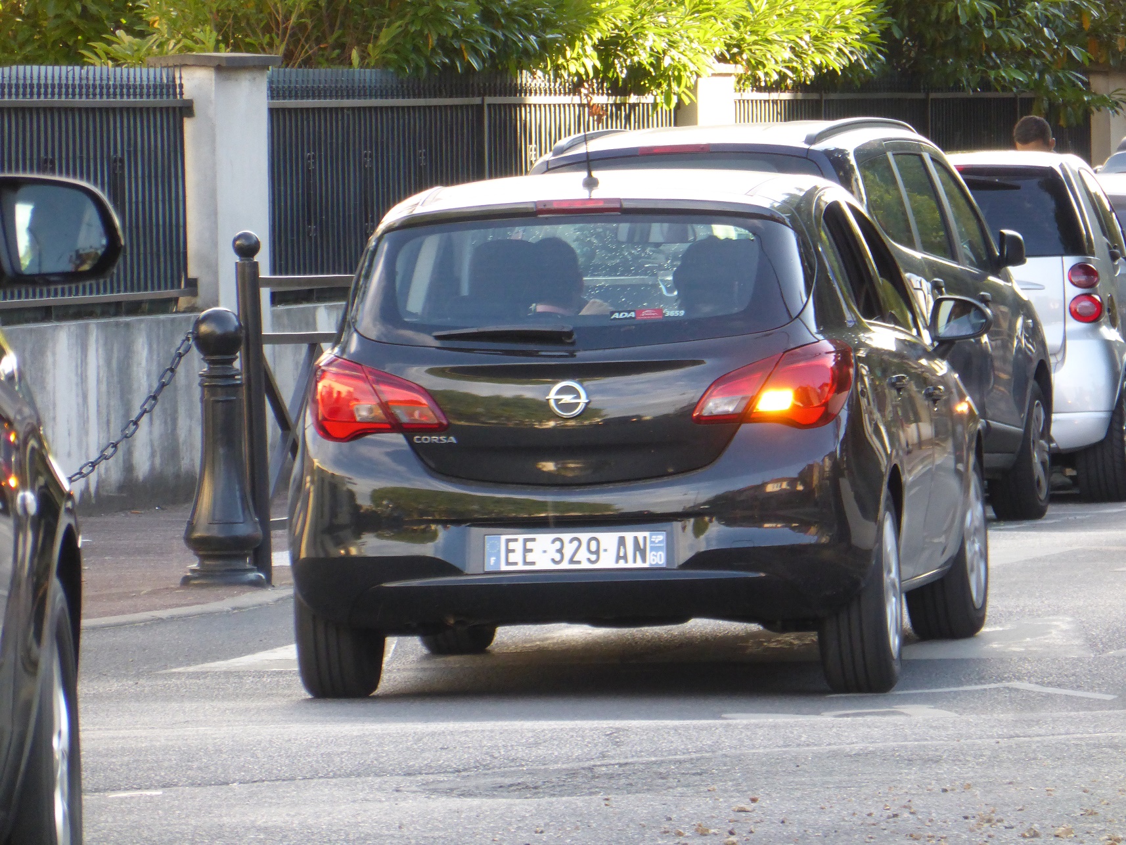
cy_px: 422
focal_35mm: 434
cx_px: 563
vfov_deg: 3.4
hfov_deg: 4.6
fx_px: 14119
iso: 400
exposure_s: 1/100
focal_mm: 77.4
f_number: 6.2
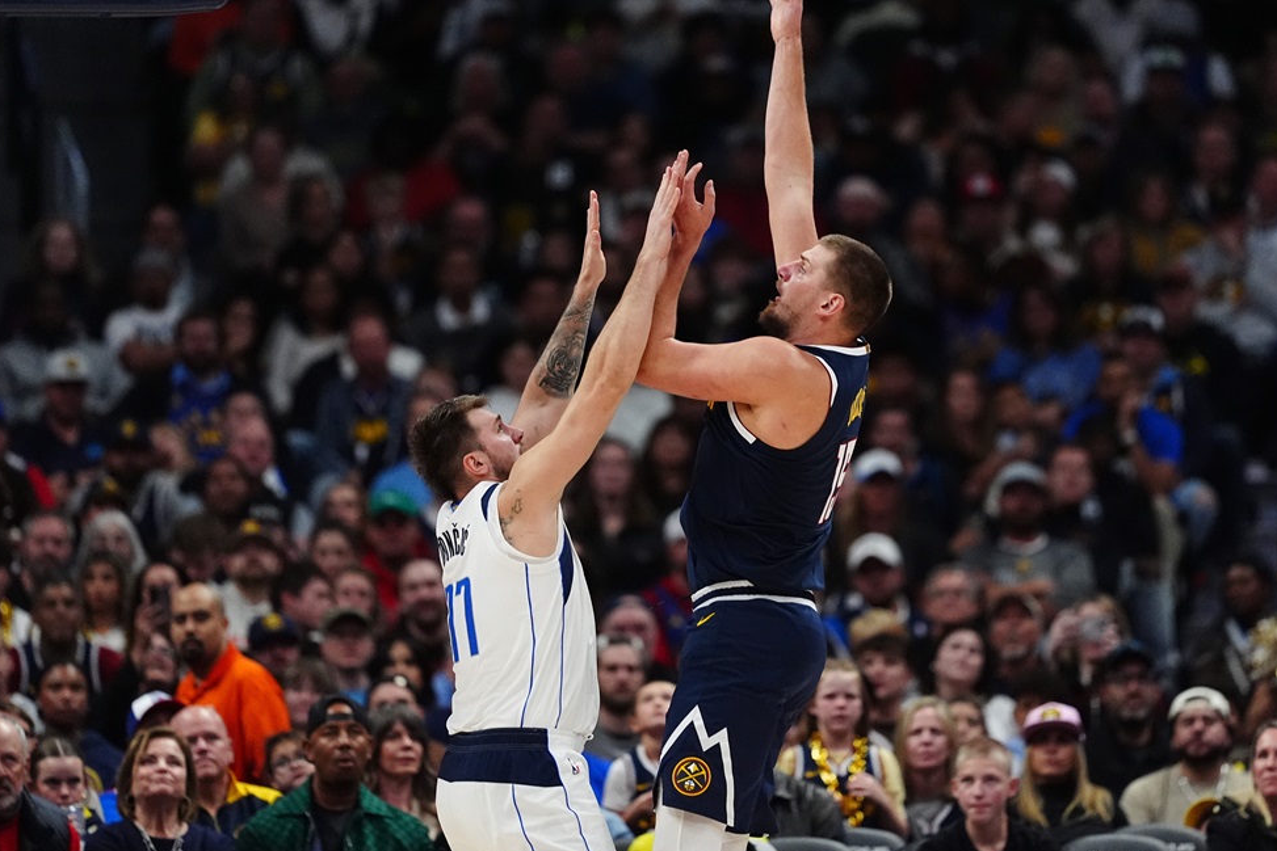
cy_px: 357
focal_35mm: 370
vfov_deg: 3.7
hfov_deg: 5.6
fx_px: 13126
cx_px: 728
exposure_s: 1/2500
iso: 5000
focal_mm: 300
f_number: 2.8
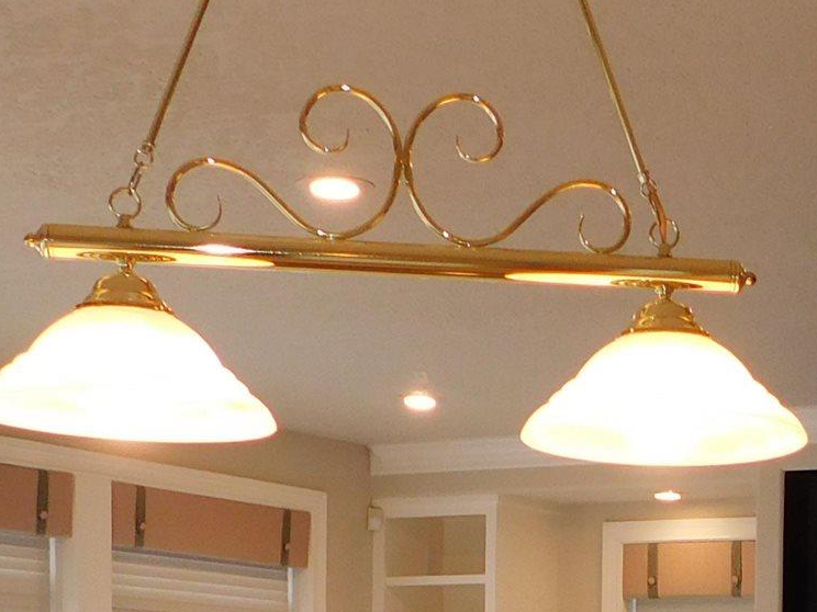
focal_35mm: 95
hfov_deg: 20.3
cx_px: 708
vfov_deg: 14.5
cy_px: 934
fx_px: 2242
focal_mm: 4
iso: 125
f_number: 3
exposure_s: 1/30
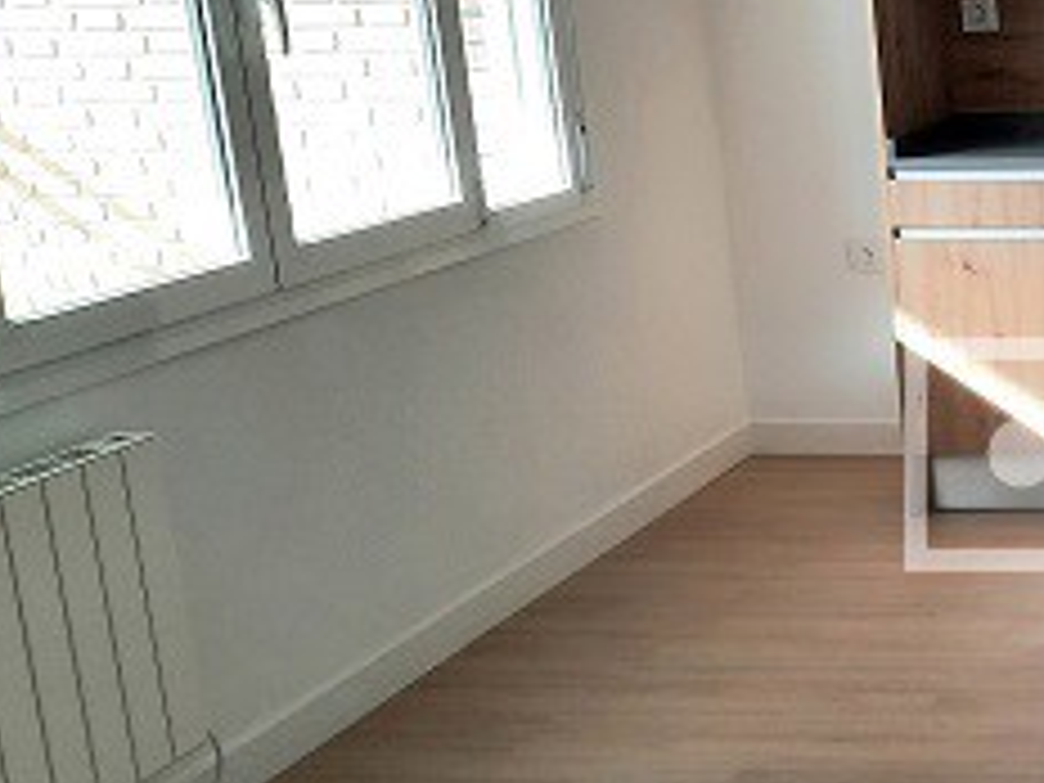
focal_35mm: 69
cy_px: 459
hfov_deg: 24.4
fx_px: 2081
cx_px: 1372
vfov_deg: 21.3
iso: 32
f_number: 2
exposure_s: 1/50
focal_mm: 4.6
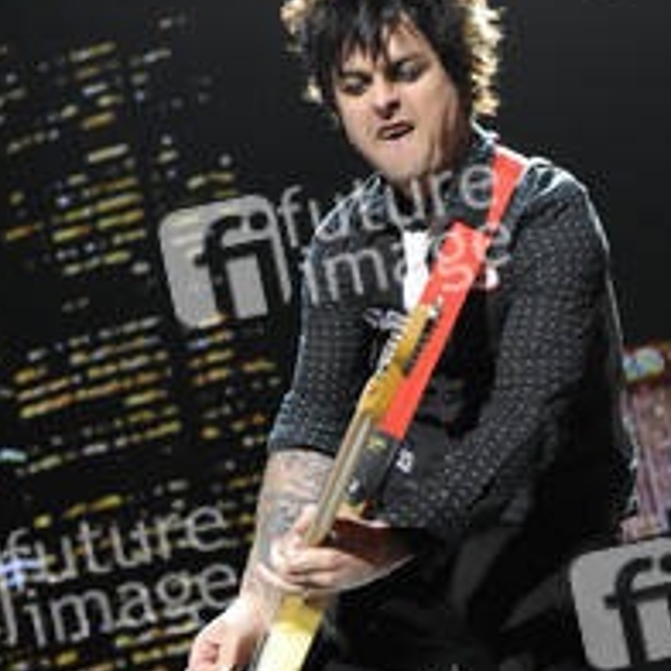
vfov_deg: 19.3
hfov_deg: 19.2
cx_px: 435
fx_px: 1974
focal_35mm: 90
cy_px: 418
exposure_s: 1/160
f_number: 4
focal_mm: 52
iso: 2000
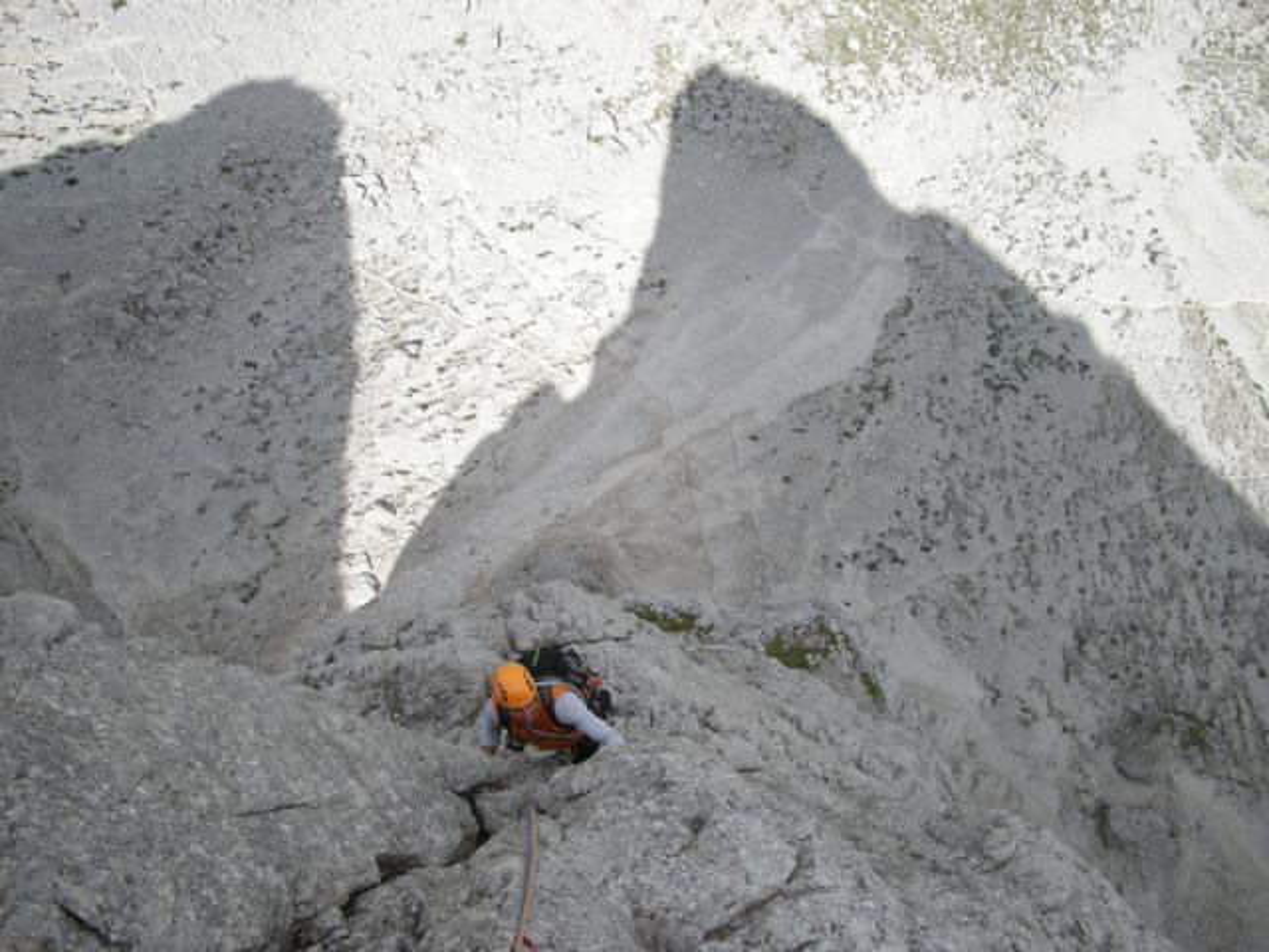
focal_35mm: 37
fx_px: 1356
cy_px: 476
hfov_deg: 50.1
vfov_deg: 38.7
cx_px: 634
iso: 64
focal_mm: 7.9
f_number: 2.8
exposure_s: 1/801
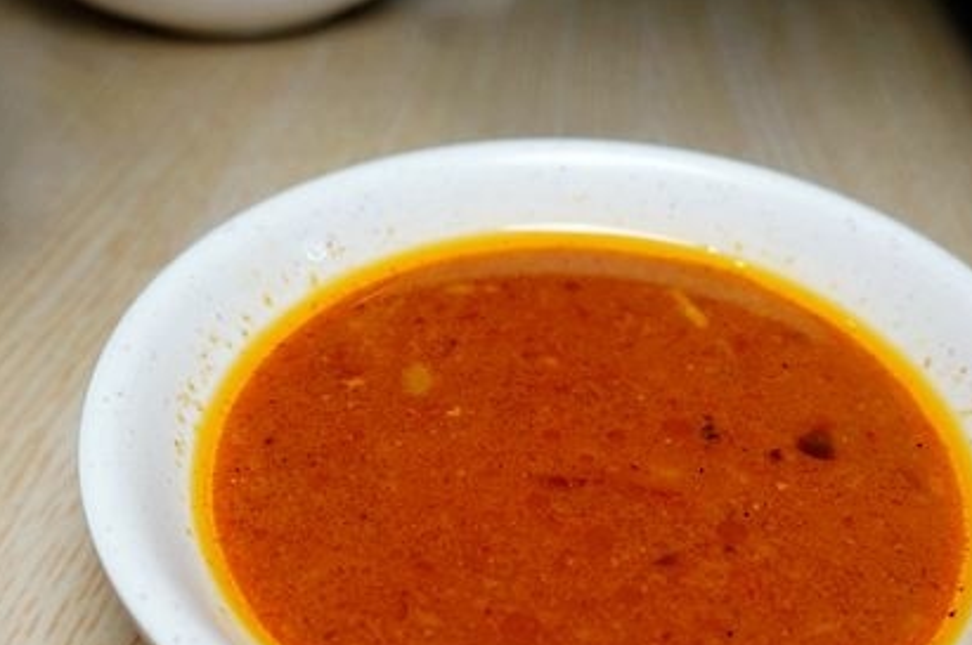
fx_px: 1025
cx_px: 527
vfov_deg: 34.7
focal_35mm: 38
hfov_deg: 50.7
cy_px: 412
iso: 125
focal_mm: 9
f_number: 2.8
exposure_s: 1/160
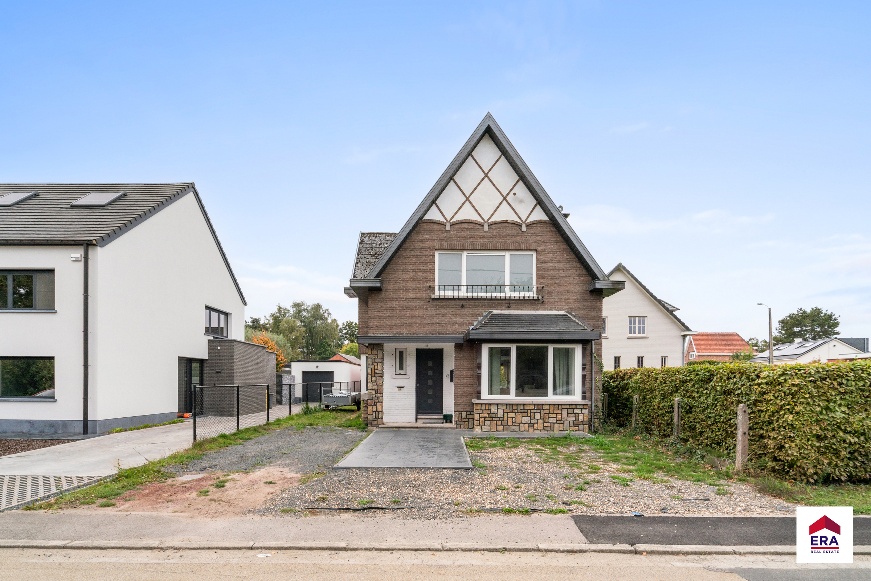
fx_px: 387
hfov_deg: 96.7
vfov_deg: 73.8
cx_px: 436
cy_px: 290
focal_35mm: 16
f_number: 11
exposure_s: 1/500
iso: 800
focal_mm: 16
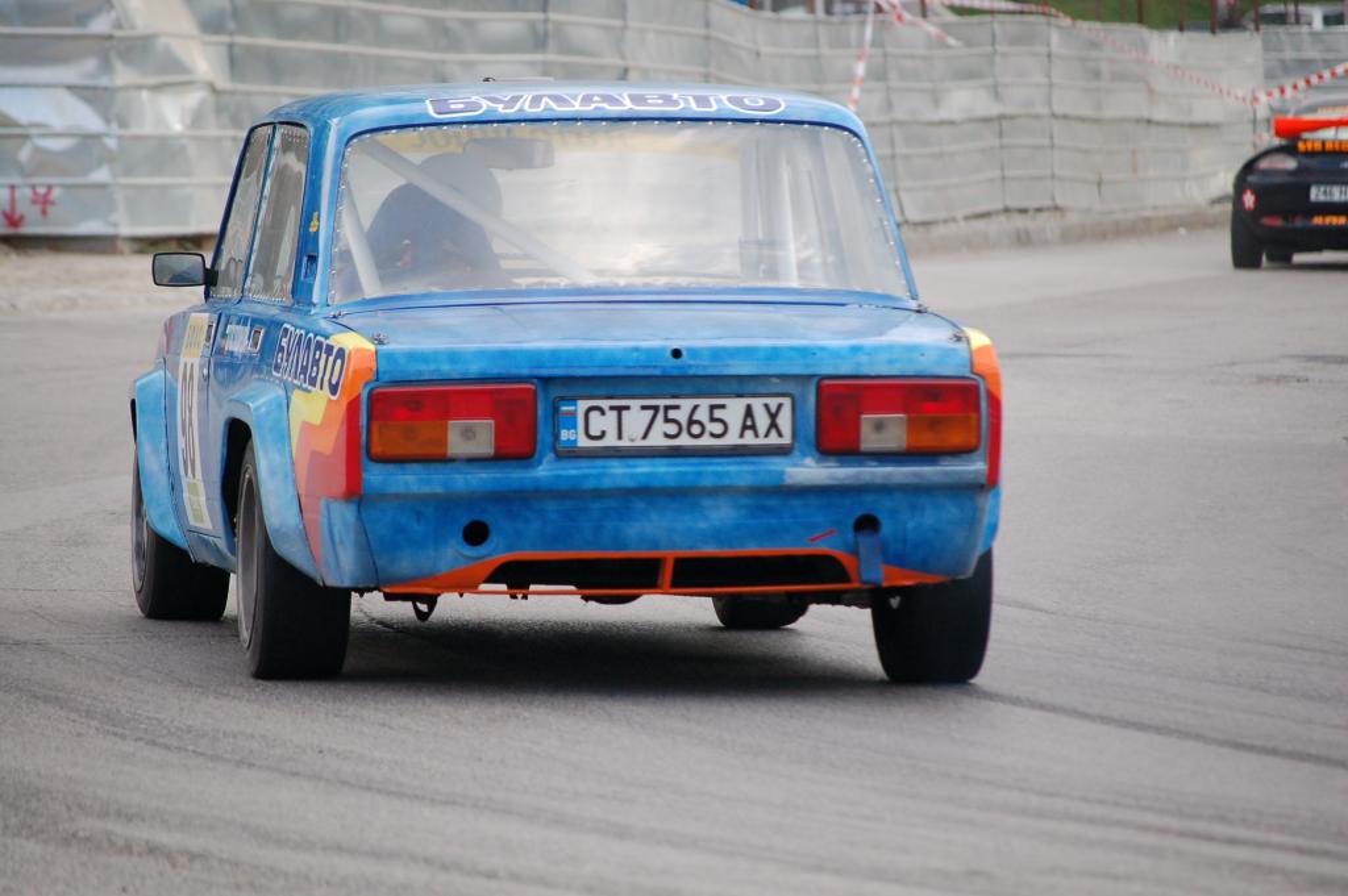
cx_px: 674
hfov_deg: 8.6
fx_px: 8979
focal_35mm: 240
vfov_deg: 5.7
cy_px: 448
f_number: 5.3
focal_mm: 160
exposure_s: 1/500
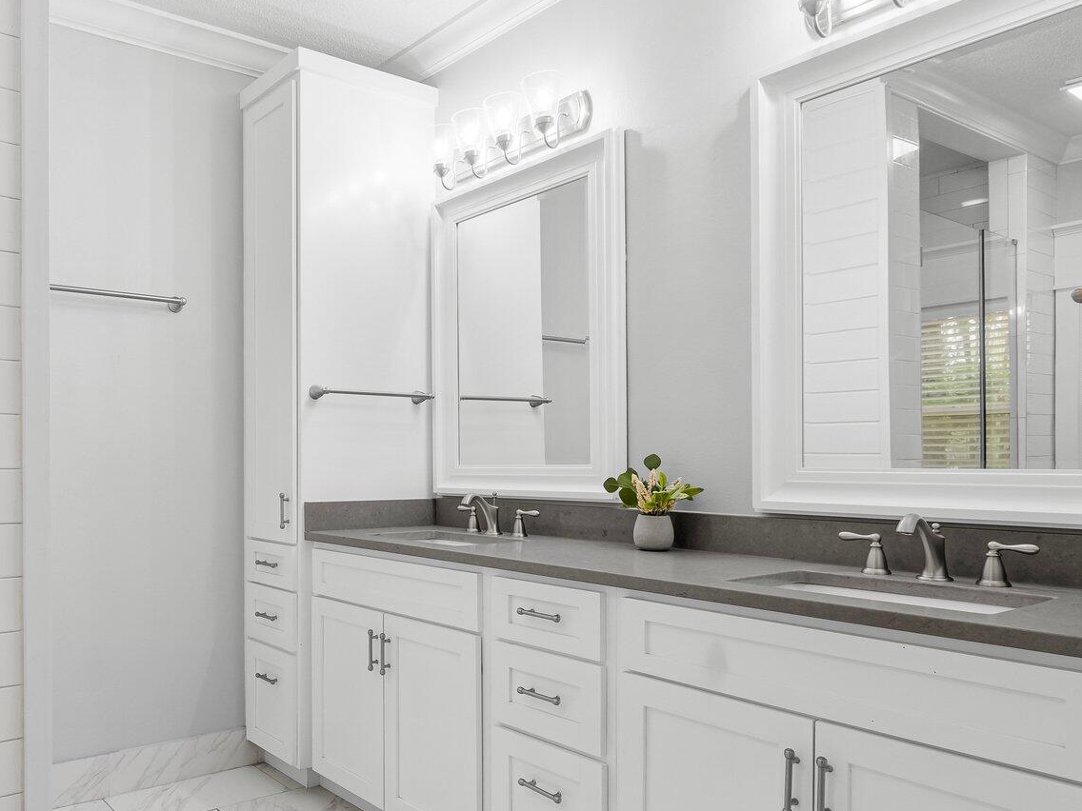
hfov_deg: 63.4
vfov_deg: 52.7
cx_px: 273
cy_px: 485
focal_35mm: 26
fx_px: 813
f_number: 9
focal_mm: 10
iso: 400
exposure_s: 1/8
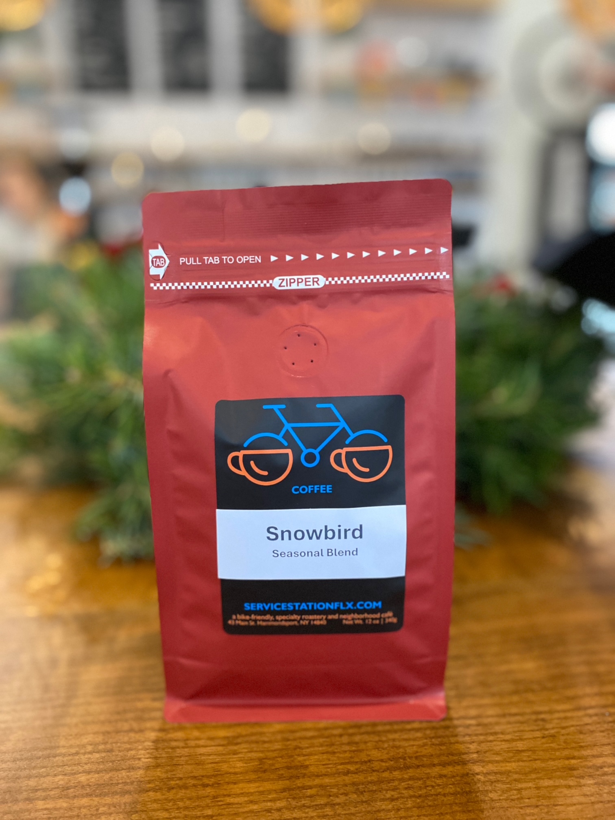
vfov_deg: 67.3
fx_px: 616
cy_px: 410
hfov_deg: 53.1
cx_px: 308
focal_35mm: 26
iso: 500
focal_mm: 4.25
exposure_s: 1/60
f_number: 1.8
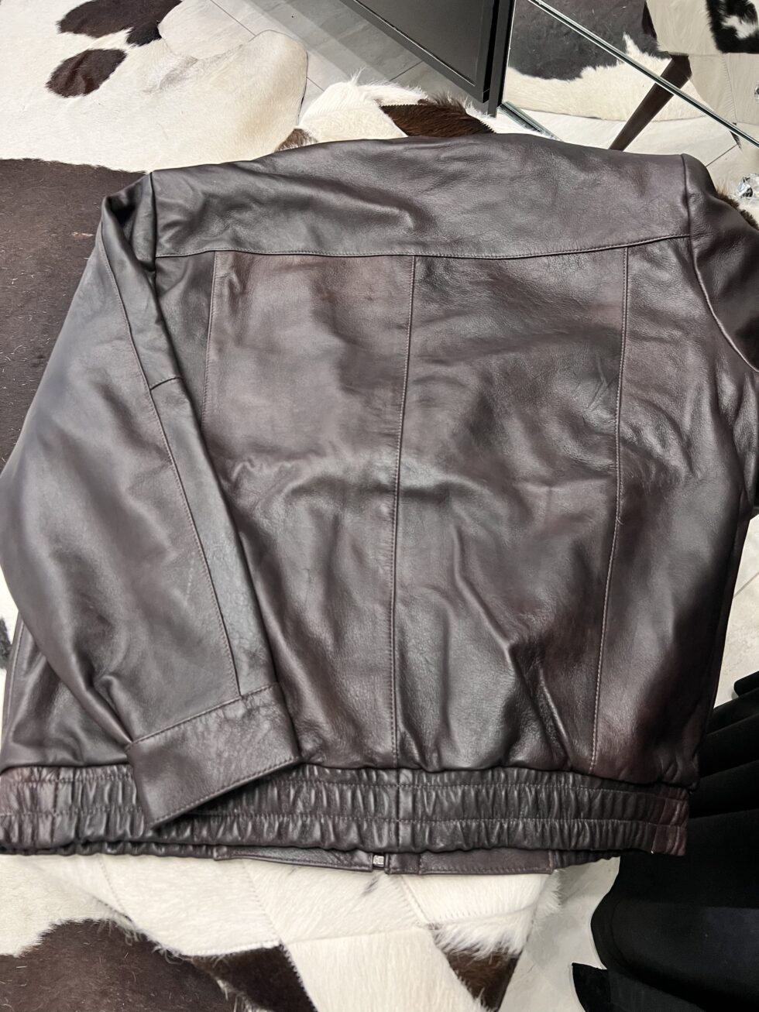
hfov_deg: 53.1
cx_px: 380
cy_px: 506
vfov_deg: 67.3
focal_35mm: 26
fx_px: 760
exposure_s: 1/60
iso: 125
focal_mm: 5.7
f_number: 1.5
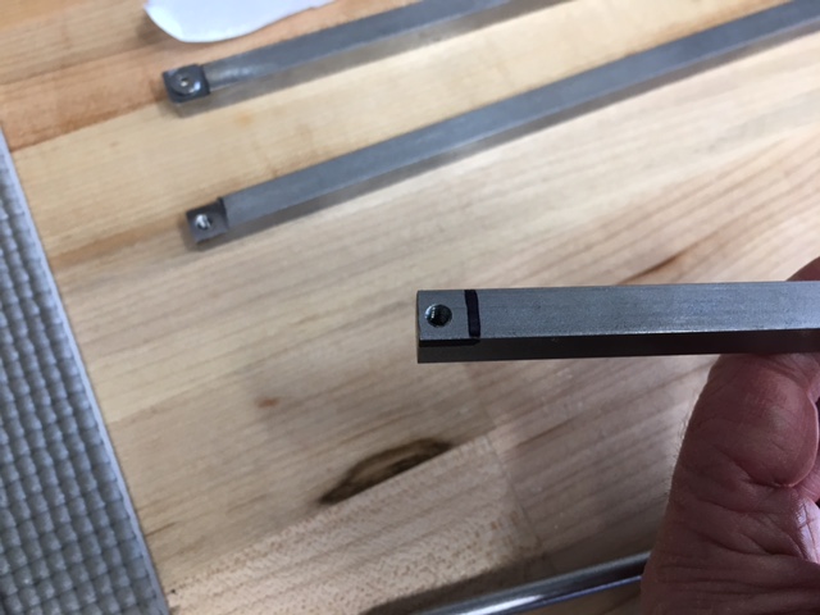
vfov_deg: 48.2
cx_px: 410
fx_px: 687
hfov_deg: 61.7
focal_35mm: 29
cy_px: 308
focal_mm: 4.15
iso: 40
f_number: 2.2
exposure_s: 1/30
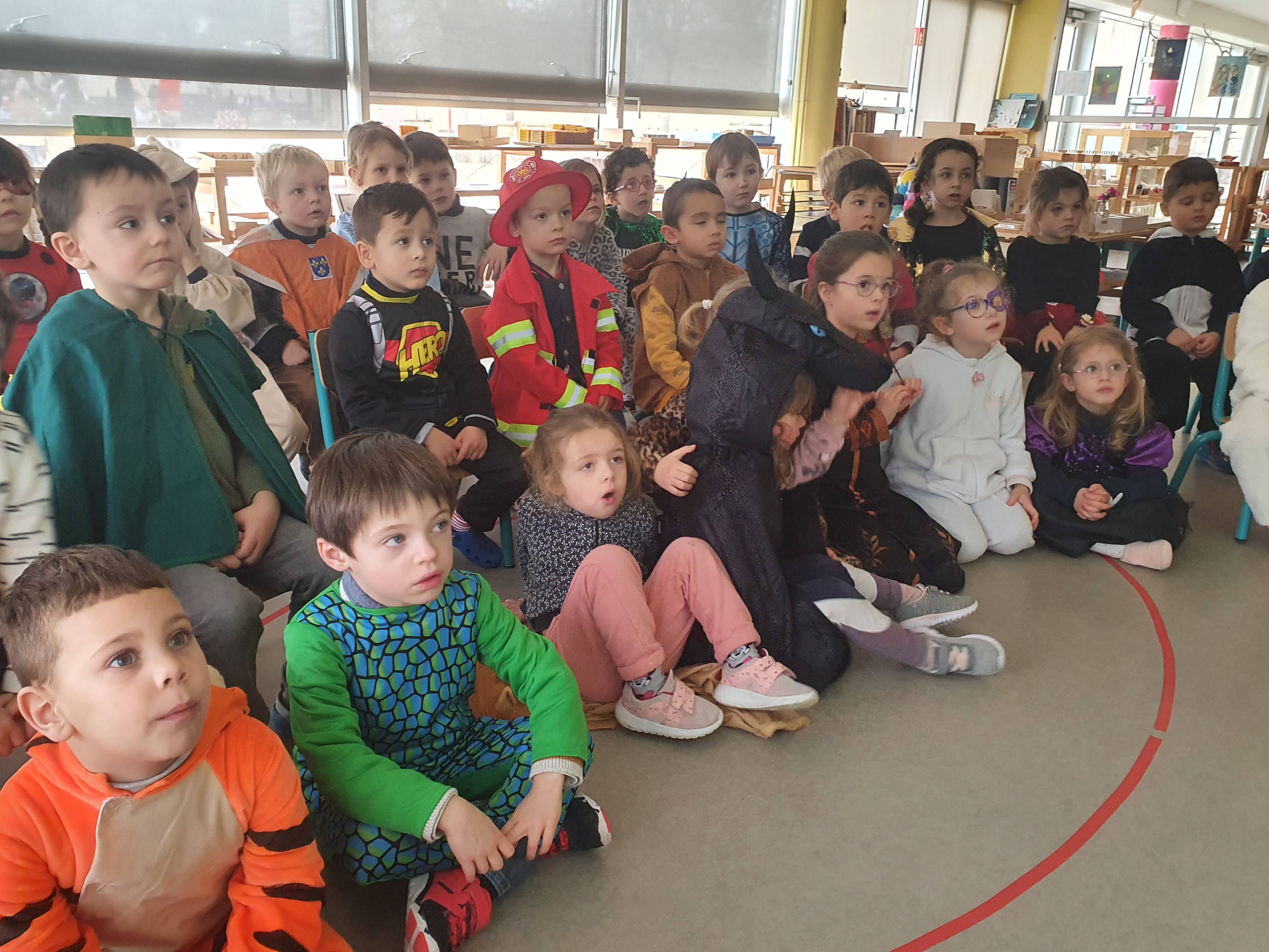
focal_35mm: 28
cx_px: 600
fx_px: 1026
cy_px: 501
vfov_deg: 49.7
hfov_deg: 63.4
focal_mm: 4.32
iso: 320
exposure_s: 1/40
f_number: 2.4
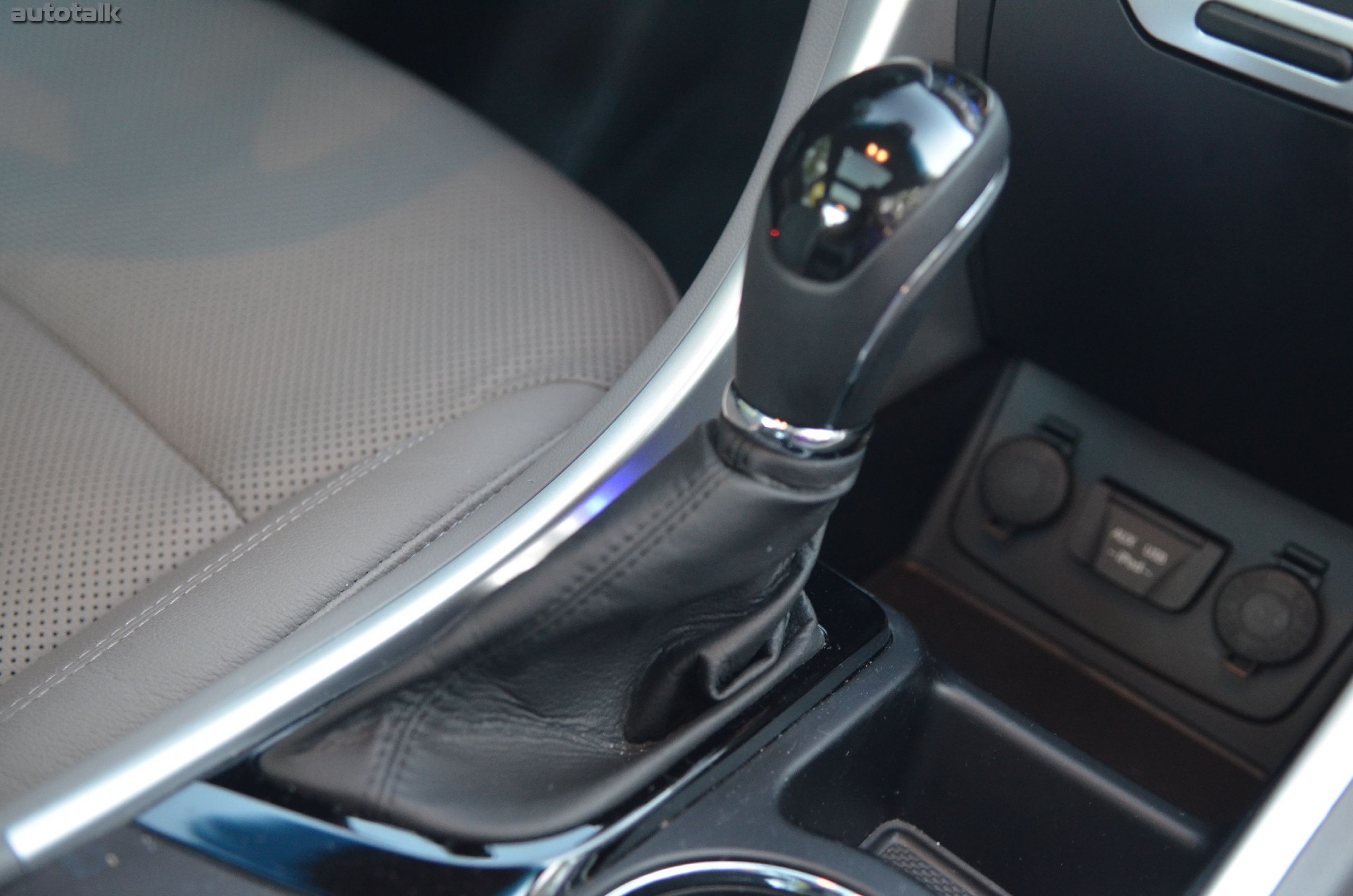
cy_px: 448
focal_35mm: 45
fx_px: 1688
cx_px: 676
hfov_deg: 43.7
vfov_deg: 29.7
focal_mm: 30
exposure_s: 1/15
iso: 1600
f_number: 2.8
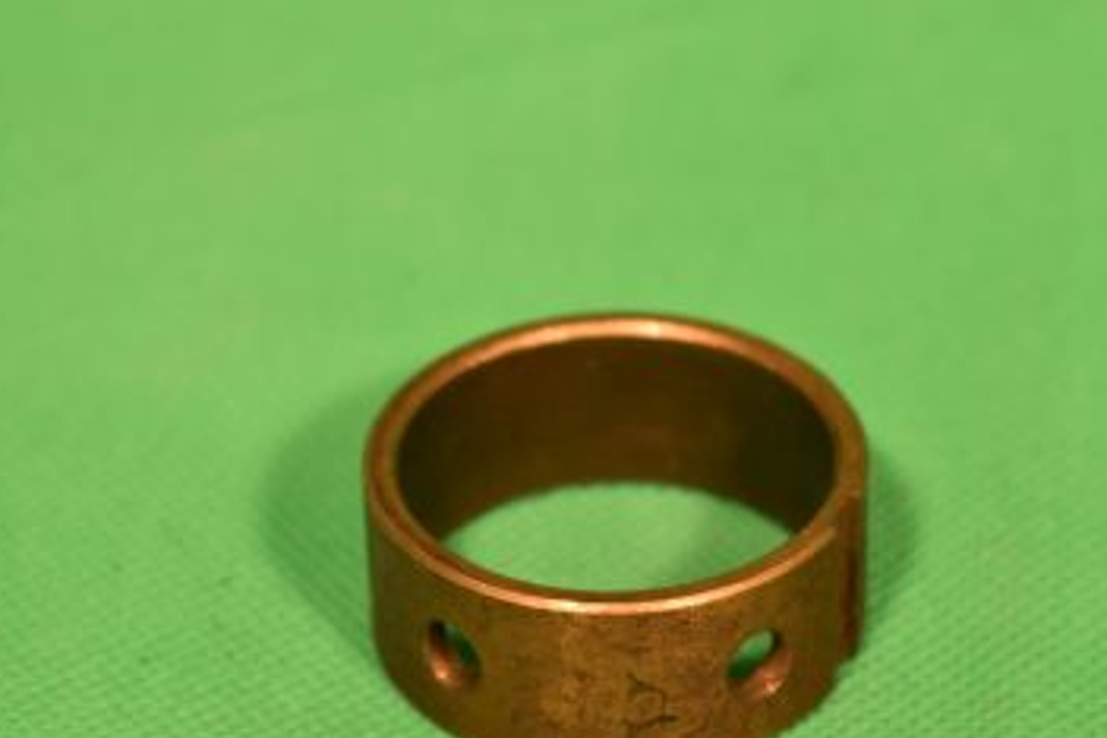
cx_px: 650
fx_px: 4331
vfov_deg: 9.7
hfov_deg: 14.6
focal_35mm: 141
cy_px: 451
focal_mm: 55
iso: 250
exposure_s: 1/100
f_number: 5.6
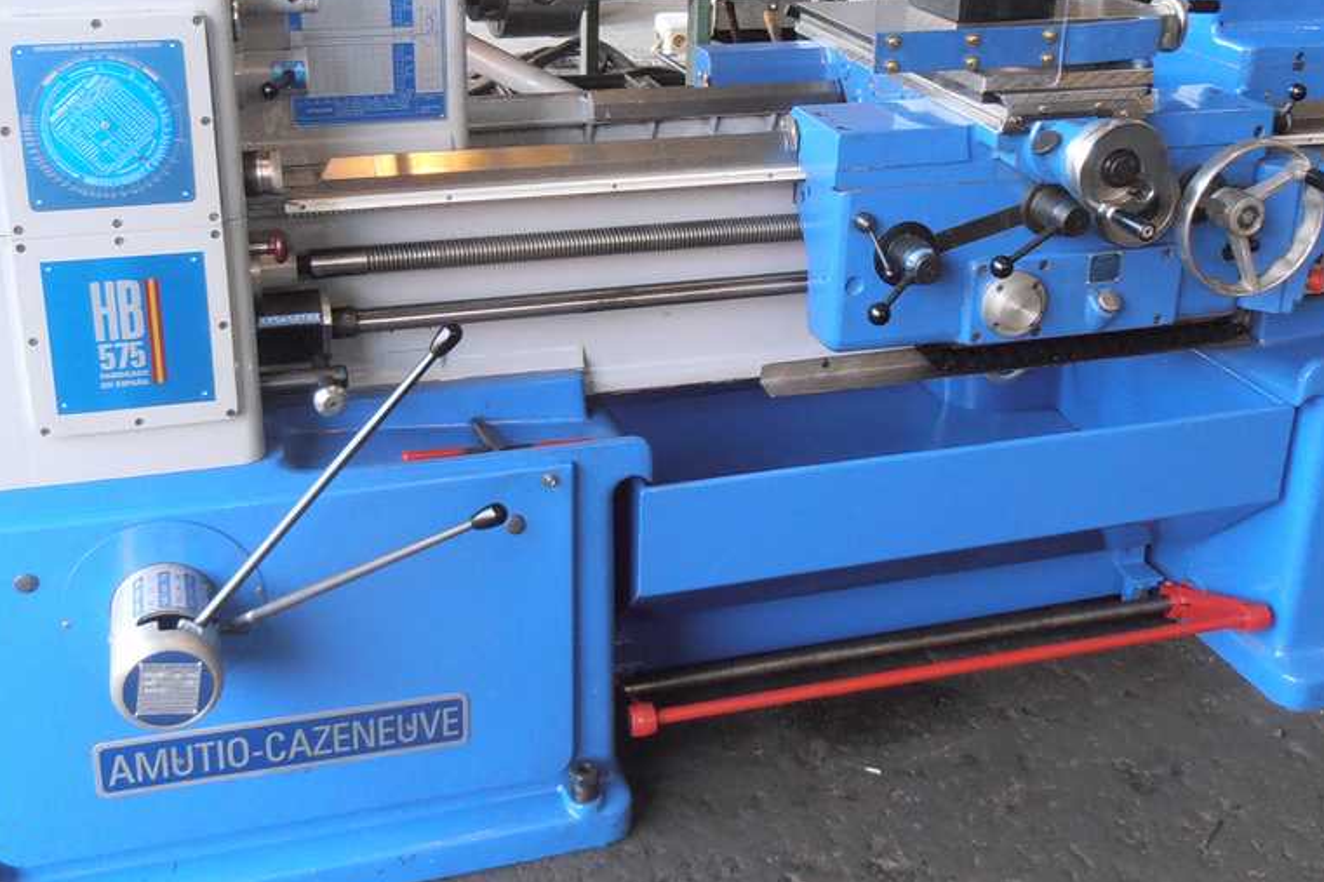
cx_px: 652
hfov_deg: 46.4
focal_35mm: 42
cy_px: 311
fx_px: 1544
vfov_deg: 31.7
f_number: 3
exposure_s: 1/30
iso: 125
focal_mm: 4.2
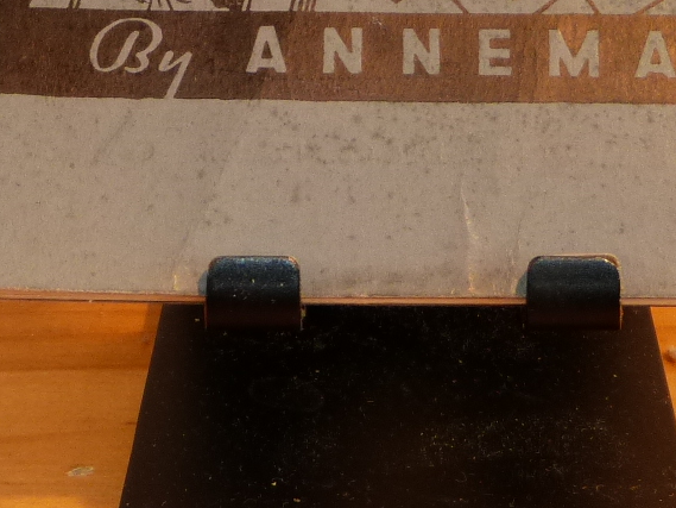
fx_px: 3516
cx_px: 367
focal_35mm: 180
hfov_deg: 11.0
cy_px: -347
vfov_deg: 8.0
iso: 160
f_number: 3.2
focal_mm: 9
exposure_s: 1/60
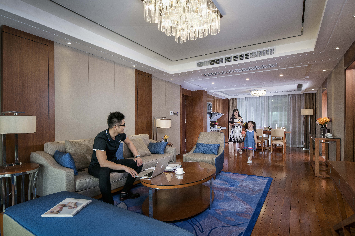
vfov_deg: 64.5
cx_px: 178
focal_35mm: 19
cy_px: 118
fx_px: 187
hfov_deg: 86.9
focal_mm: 19
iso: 200
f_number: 9
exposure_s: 1/6
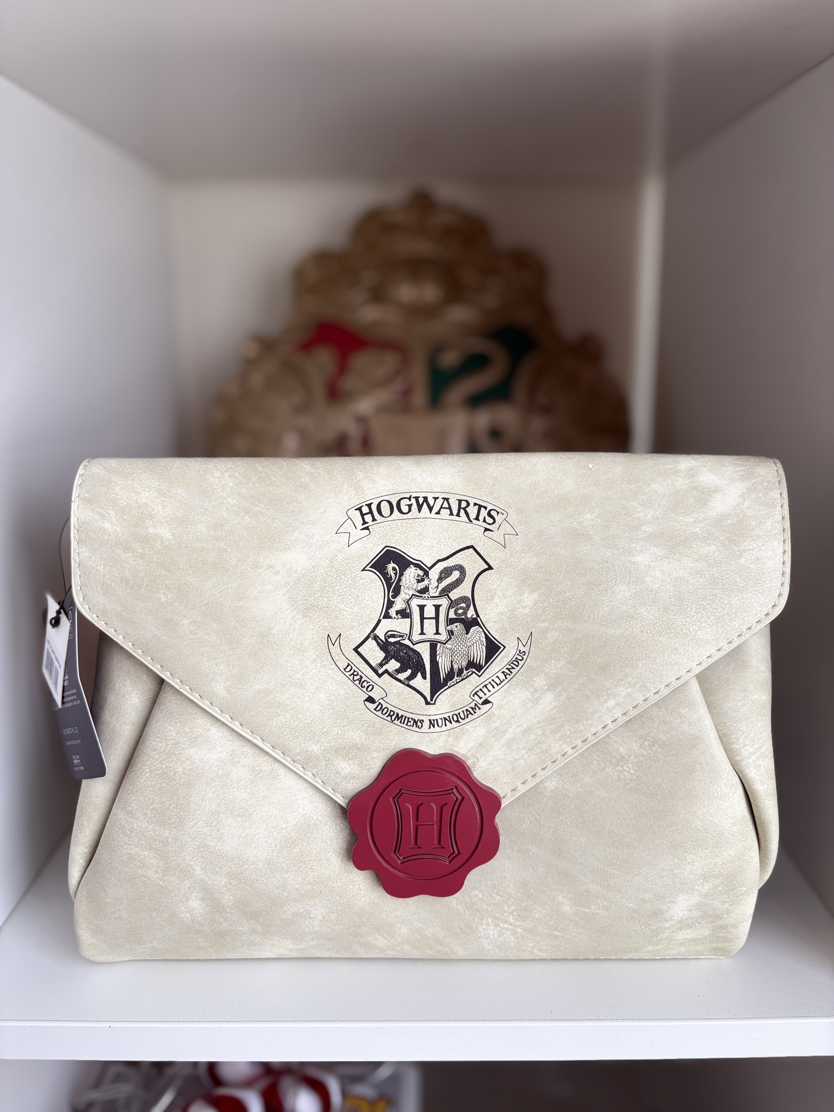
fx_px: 835
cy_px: 556
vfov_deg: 67.3
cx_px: 417
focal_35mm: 26
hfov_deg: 53.1
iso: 80
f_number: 1.6
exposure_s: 1/121
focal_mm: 5.96
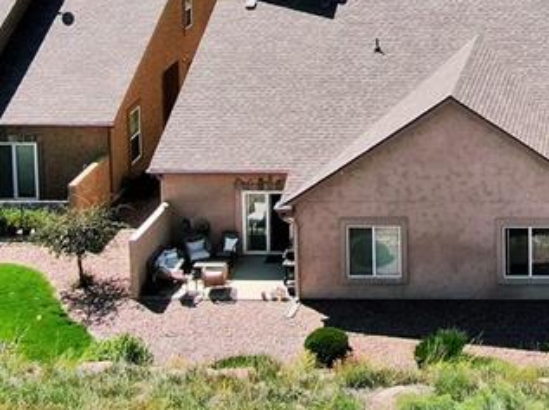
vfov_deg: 16.1
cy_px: -200
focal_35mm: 84
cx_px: 637
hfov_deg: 21.8
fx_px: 1331
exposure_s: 1/60
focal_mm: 4.58
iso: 100
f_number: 2.9
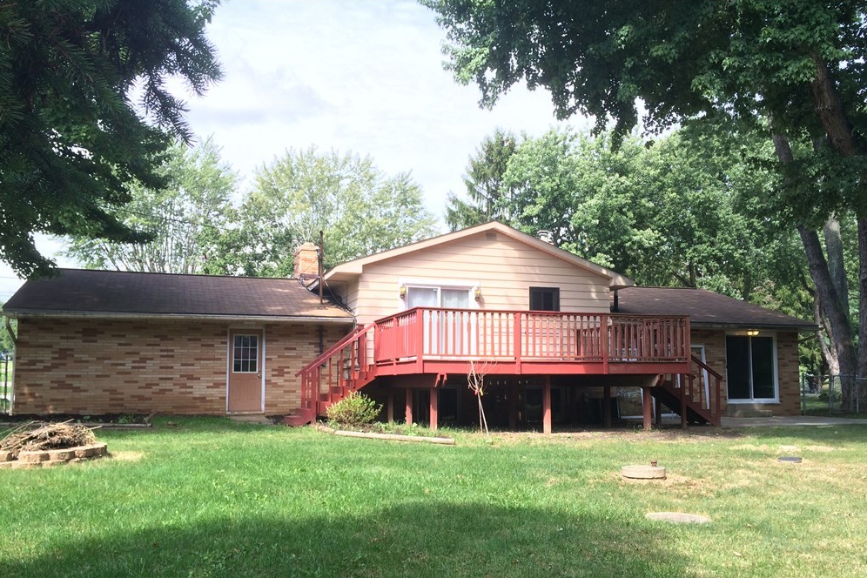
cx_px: 442
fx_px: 747
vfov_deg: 42.2
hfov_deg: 60.3
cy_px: 333
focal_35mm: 31
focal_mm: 4.15
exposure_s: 1/461
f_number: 2.2
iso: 32
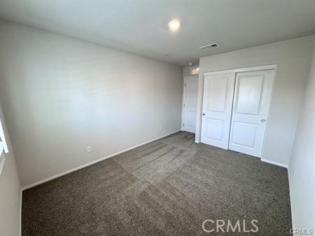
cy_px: 118
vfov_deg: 85.6
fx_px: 127
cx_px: 158
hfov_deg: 102.1
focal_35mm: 14
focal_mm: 2.22
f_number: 2.2
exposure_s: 1/120
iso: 160
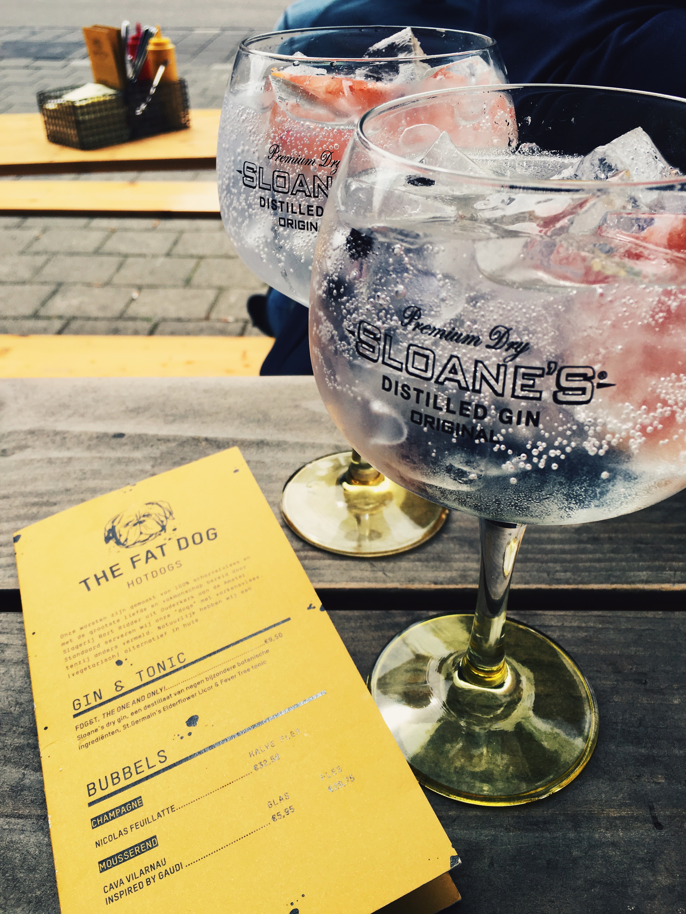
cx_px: 343
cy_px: 457
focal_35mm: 29
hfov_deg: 48.2
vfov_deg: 61.7
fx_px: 766
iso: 25
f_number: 2.2
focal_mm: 4.15
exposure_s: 1/1012
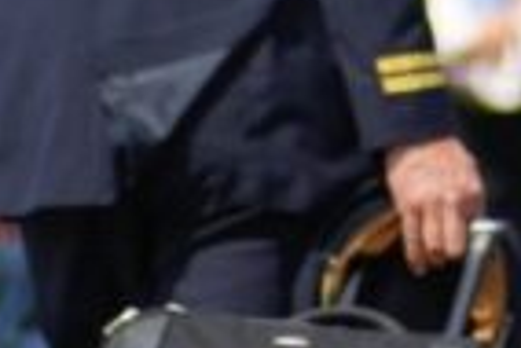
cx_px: 510
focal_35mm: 1904
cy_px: -203
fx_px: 27583
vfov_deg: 0.7
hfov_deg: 1.1
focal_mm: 300
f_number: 5.6
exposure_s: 1/640
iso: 100
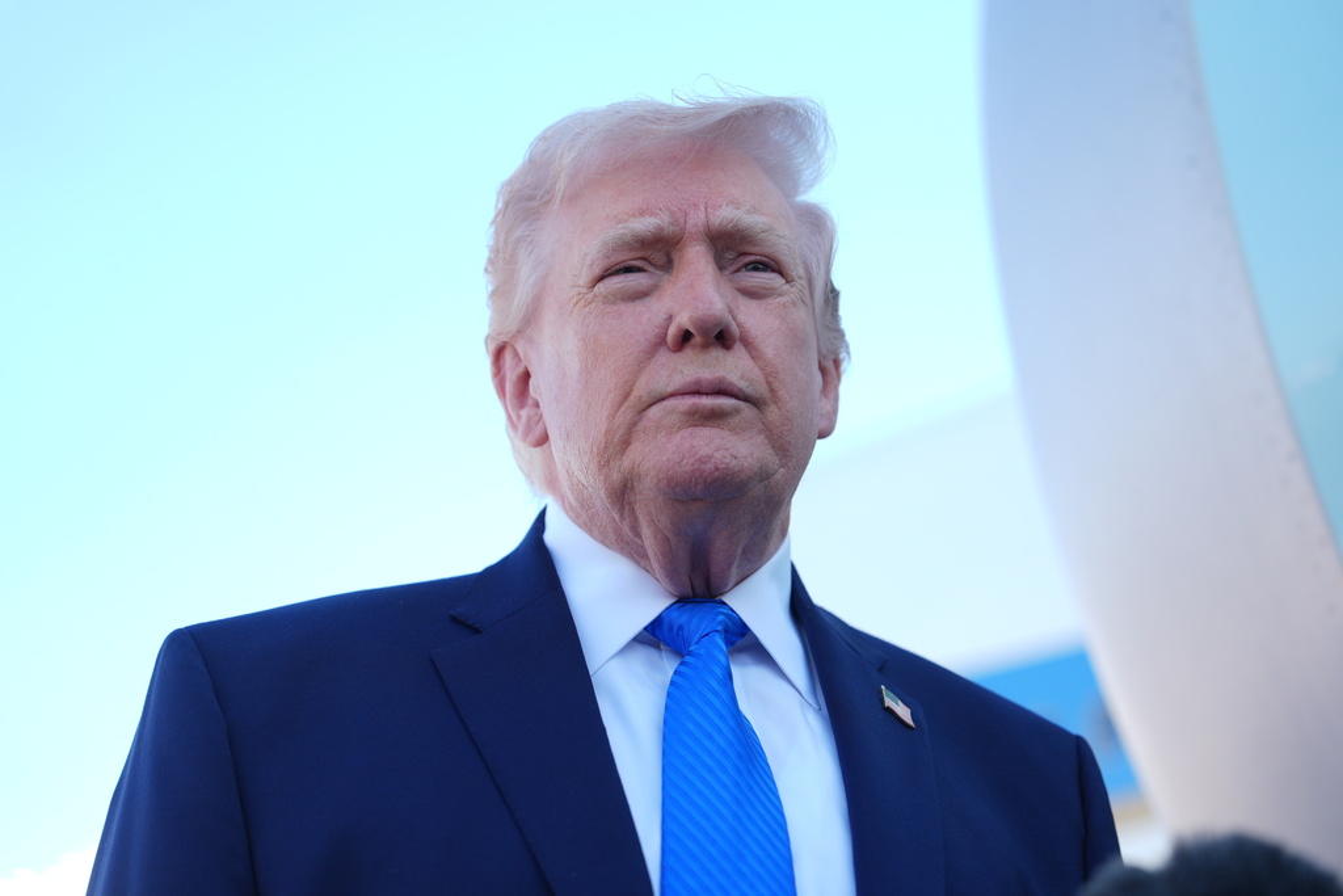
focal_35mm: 70
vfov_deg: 19.5
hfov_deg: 28.8
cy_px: 448
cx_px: 672
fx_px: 2612
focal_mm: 70
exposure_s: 1/800
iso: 200
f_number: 2.8
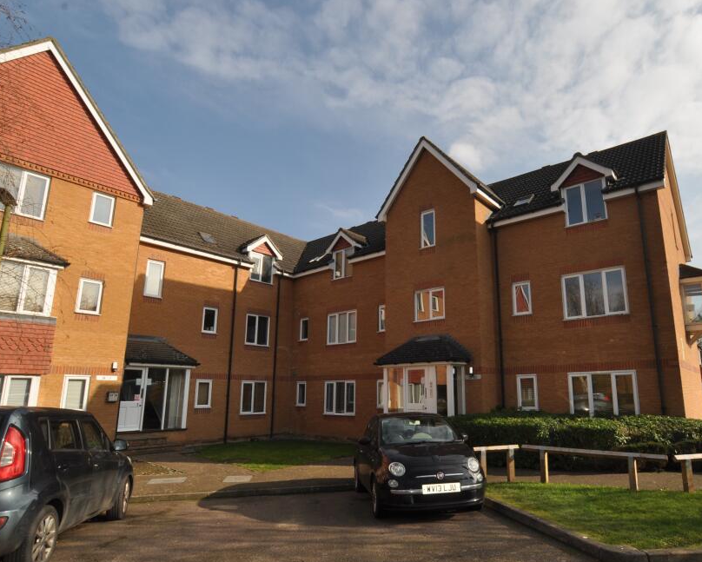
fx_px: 407
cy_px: 292
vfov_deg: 69.2
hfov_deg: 80.6
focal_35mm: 20
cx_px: 418
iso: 200
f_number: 13
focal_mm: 11
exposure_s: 1/200
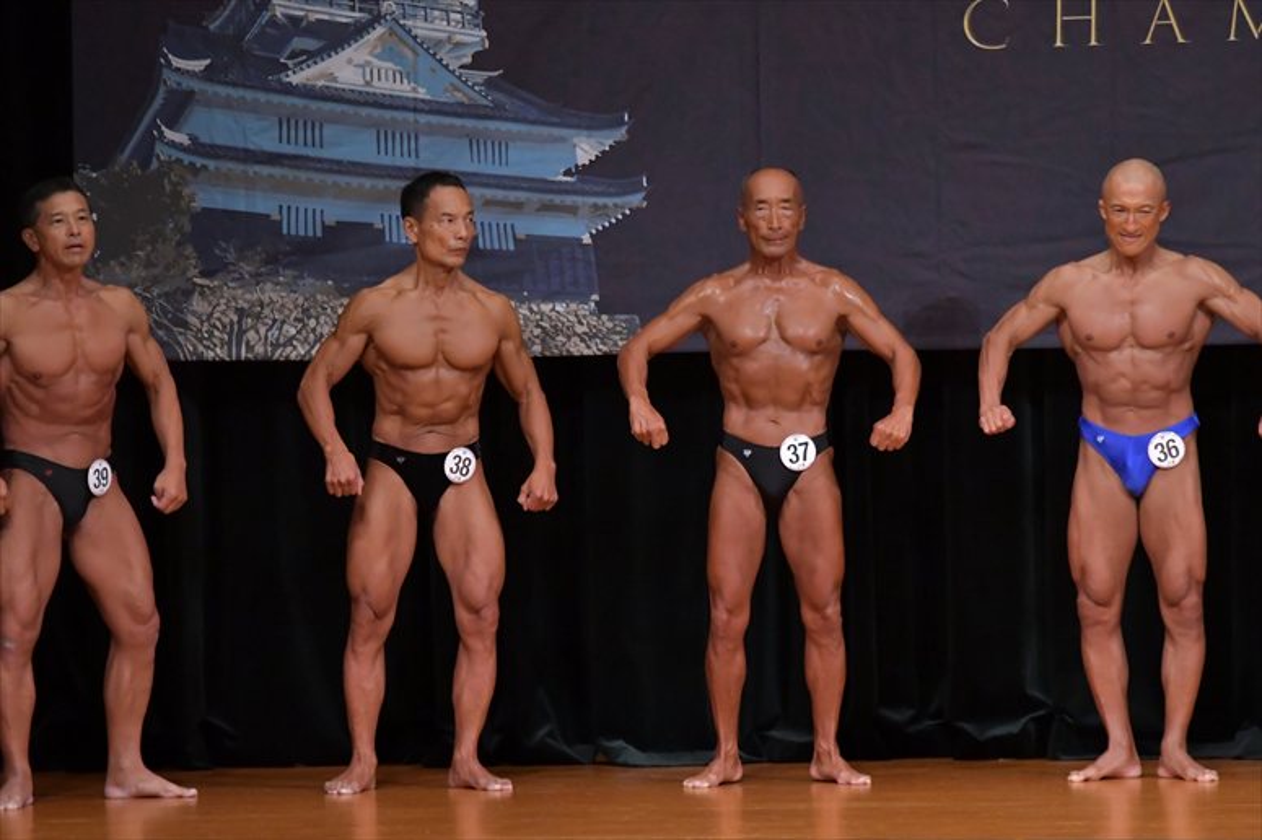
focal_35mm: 285
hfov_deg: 7.2
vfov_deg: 4.8
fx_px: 9986
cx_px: 631
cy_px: 420
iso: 5000
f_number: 5.6
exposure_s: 1/400
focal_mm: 190
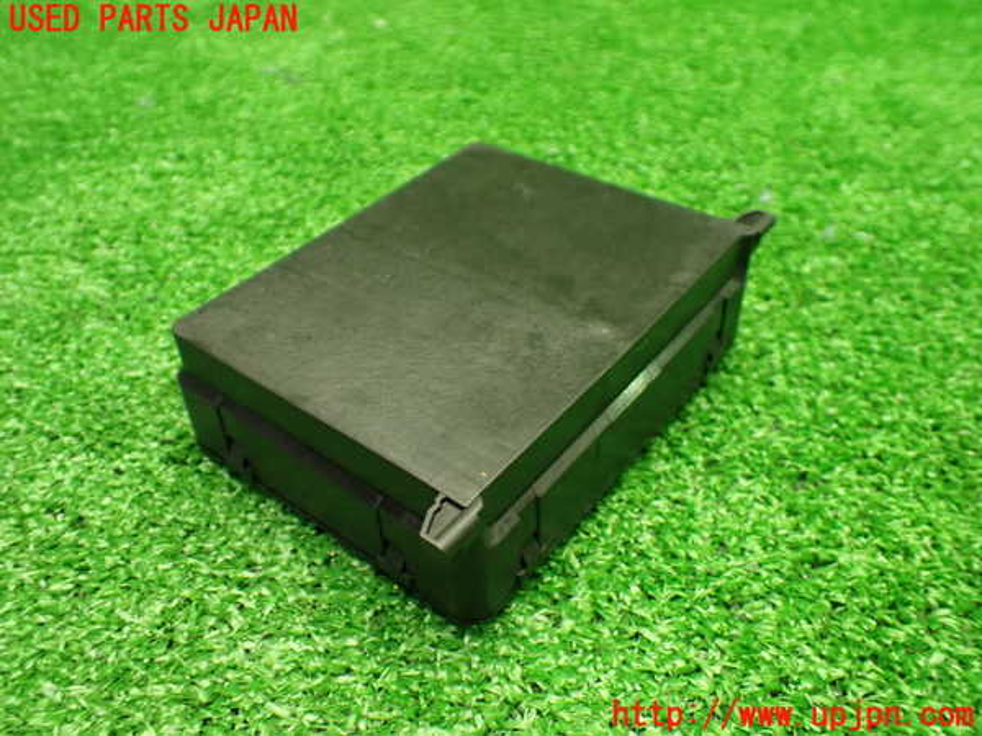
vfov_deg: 46.8
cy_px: 368
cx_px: 491
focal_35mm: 30
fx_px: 851
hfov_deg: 60.0
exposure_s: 1/100
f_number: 2.3
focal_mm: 5.4
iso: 800
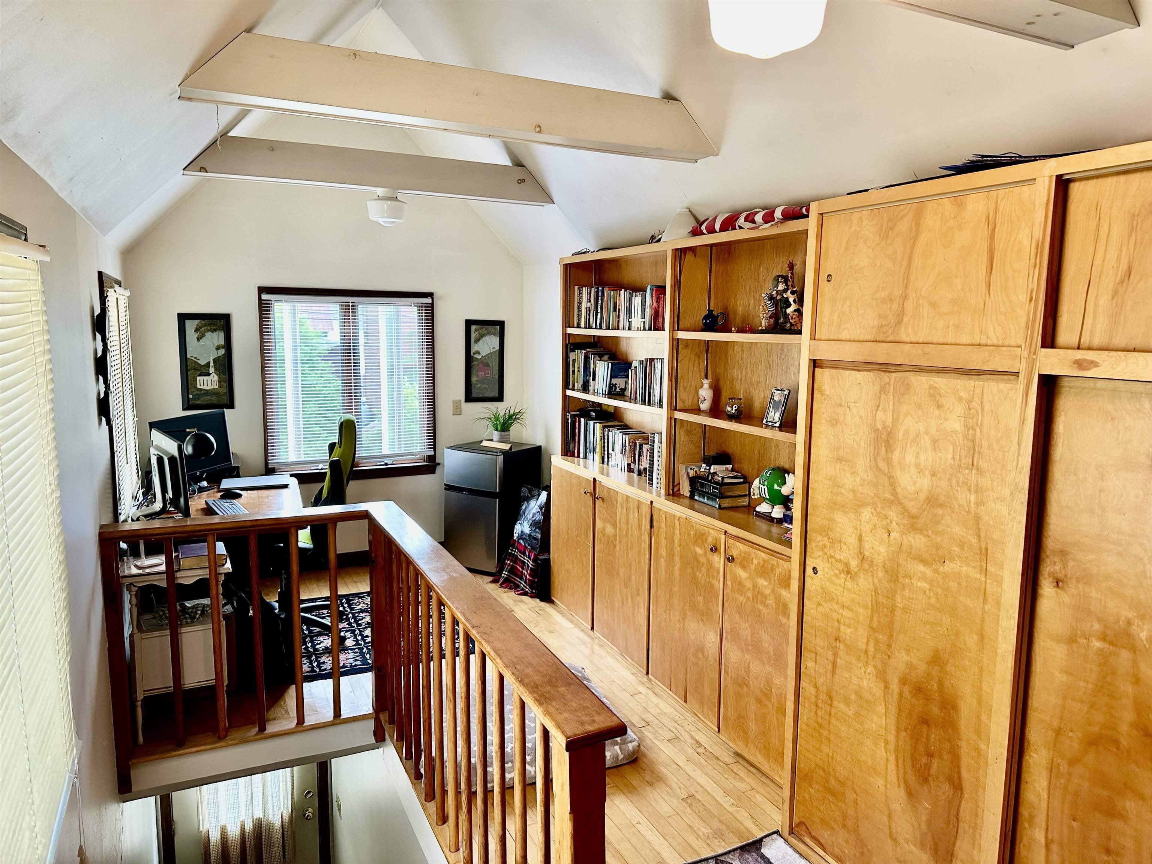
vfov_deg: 56.8
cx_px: 576
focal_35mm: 24
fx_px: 799
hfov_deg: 71.6
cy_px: 432
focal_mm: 6.86
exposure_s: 1/60
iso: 250
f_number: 1.78
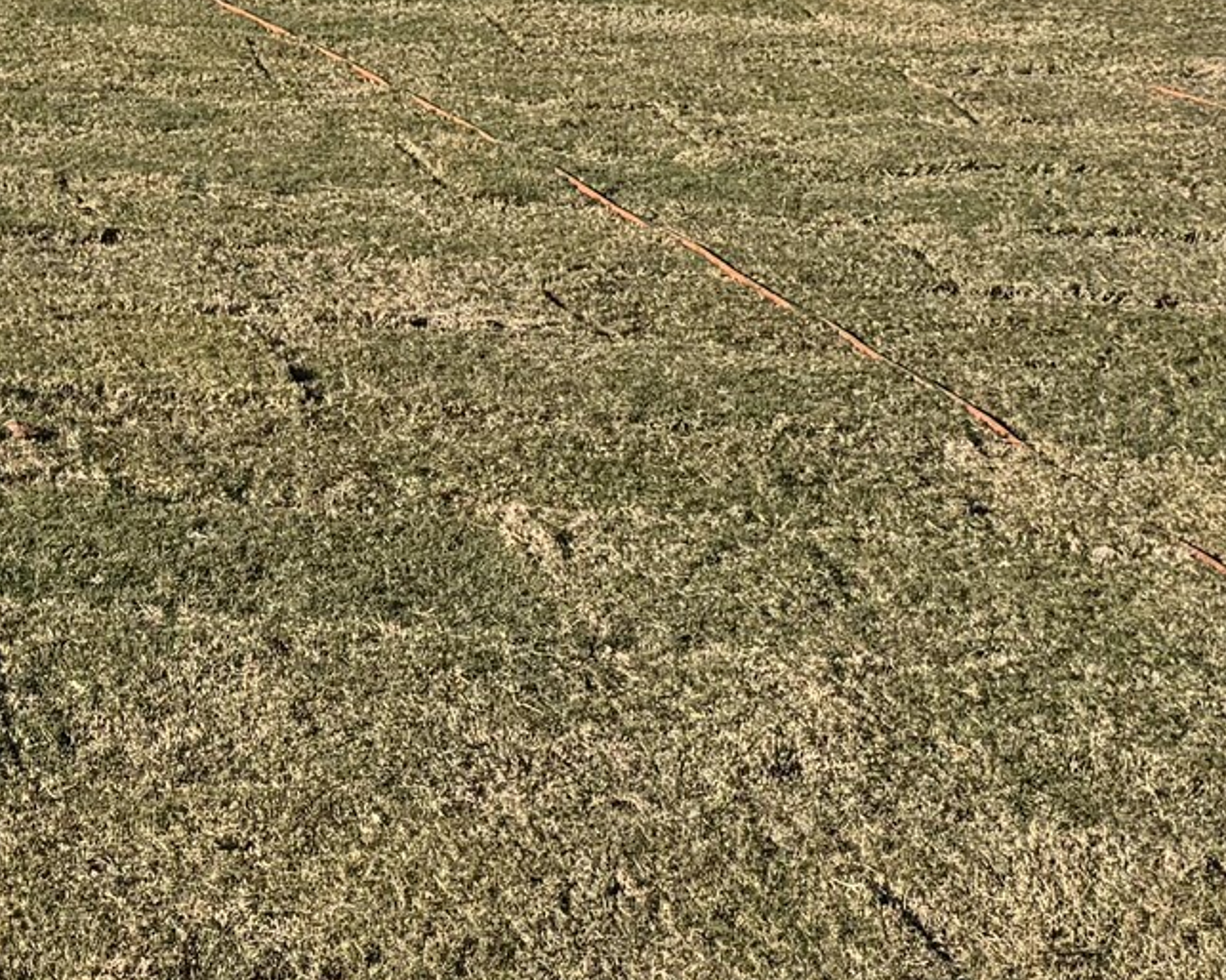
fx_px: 4063
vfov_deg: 12.1
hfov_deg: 16.1
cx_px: -475
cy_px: -1043
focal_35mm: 112
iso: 80
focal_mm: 6.76
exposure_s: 1/5348
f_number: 1.78
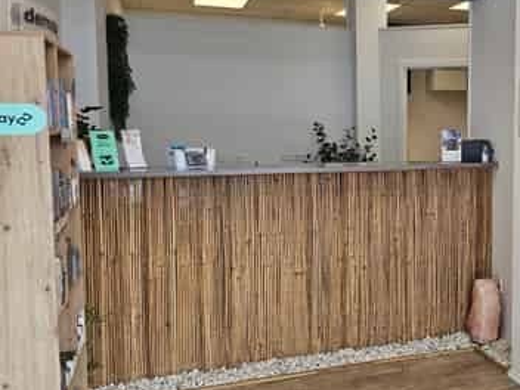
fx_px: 646
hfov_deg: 41.0
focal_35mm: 43
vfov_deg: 33.6
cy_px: 182
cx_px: 451
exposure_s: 1/100
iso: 50
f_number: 1.7
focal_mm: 6.3
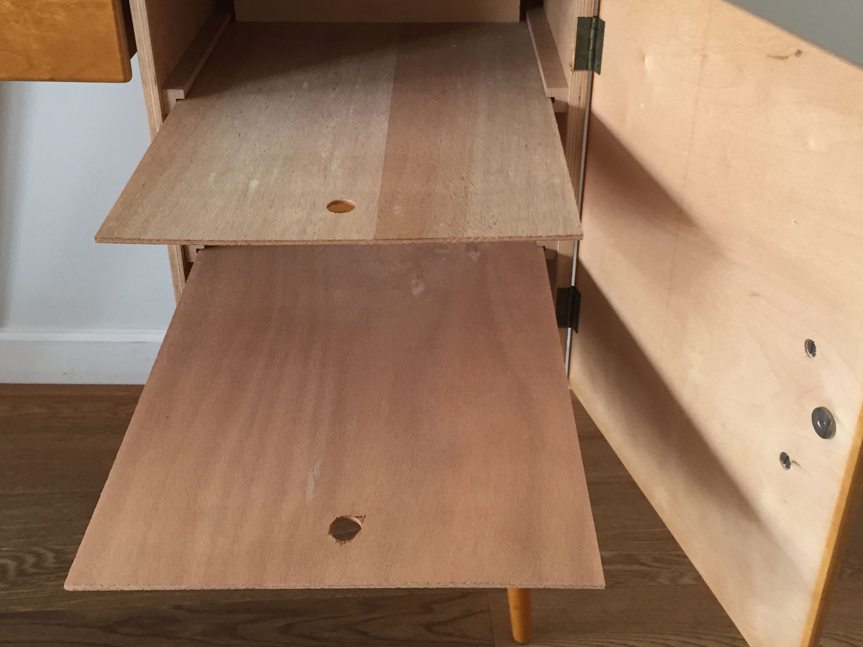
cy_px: 263
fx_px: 972
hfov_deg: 47.9
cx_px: 433
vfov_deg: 36.7
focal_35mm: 39
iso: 64
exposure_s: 1/33
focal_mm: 4.15
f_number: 2.2
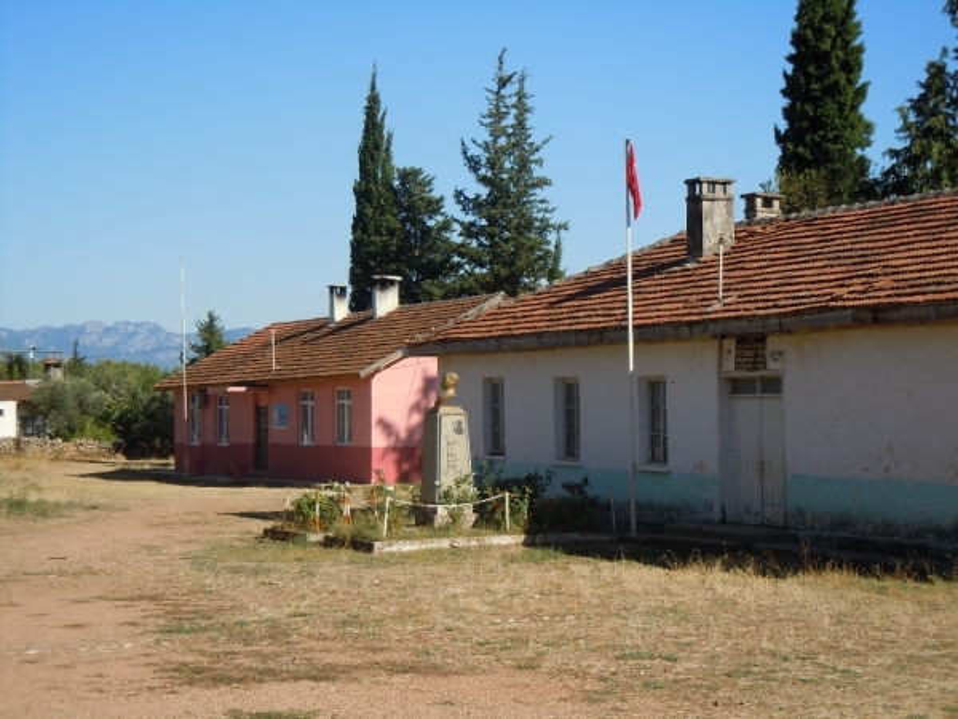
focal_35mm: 77
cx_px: 479
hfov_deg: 25.3
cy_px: 360
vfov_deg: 19.1
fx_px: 2131
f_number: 4.3
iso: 100
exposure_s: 1/640
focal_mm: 13.9
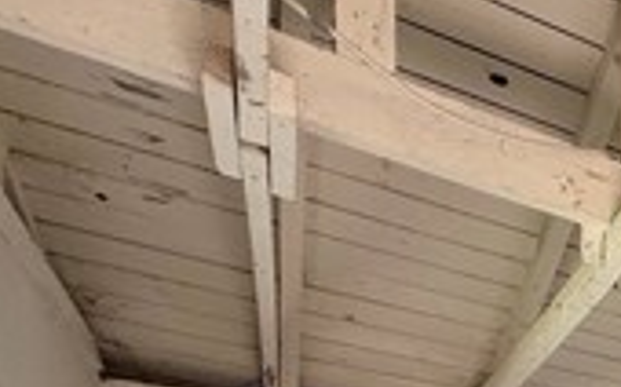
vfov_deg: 17.1
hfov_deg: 22.9
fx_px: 947
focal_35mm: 56
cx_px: 1078
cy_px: 770
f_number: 2.2
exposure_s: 1/99
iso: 125
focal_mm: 2.22
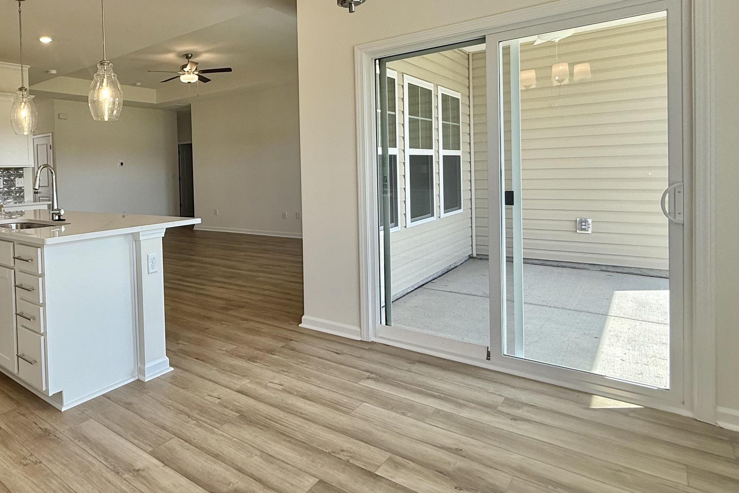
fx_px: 472
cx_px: 156
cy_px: 187
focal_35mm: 23
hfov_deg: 69.3
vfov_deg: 54.5
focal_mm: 2.22
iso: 50
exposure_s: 1/156
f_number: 2.2
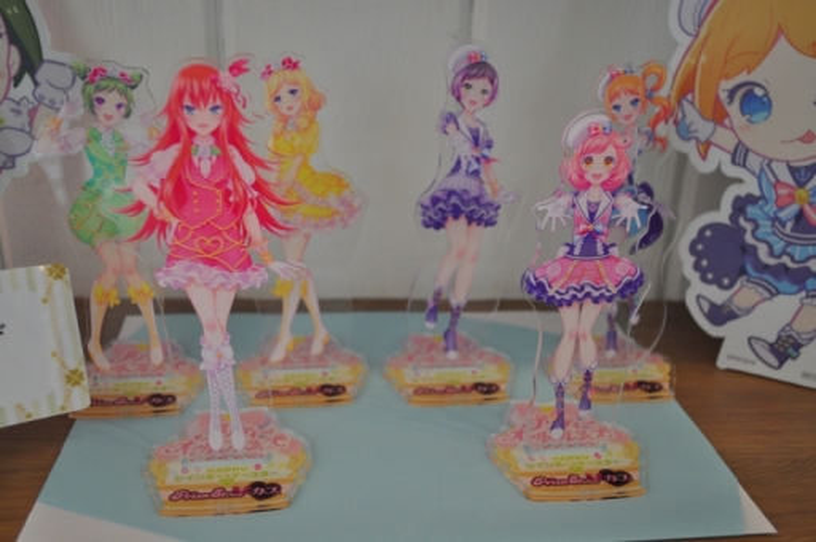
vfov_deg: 36.8
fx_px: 815
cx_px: 408
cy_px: 271
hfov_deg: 53.2
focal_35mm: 36
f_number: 4
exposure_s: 1/60
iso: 720
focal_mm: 24
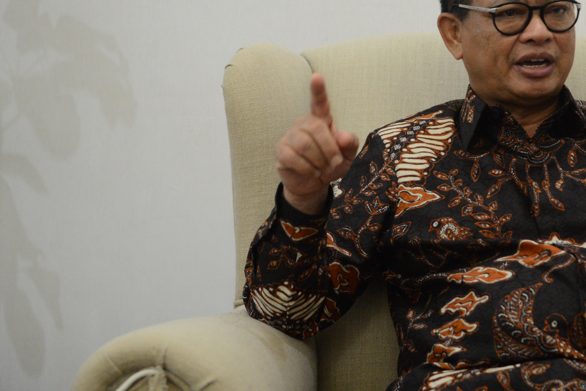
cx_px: 465
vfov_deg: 15.0
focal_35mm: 91
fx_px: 1482
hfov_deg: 22.1
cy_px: 112
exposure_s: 1/50
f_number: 3.5
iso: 4000
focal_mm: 48
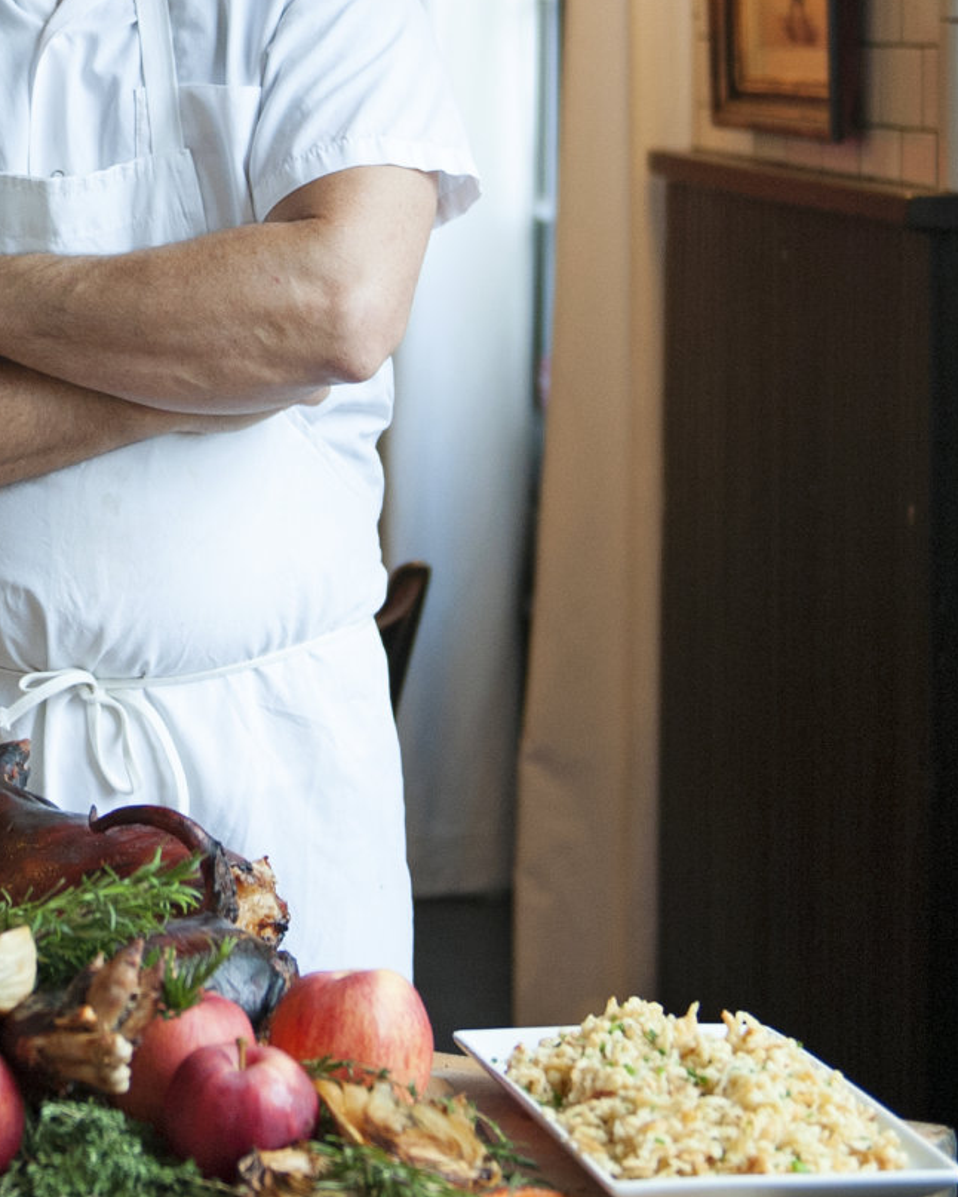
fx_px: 4216
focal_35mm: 119
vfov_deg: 16.0
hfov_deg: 12.8
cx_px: -44
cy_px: 186
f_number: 2.8
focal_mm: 40
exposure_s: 1/100
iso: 1000
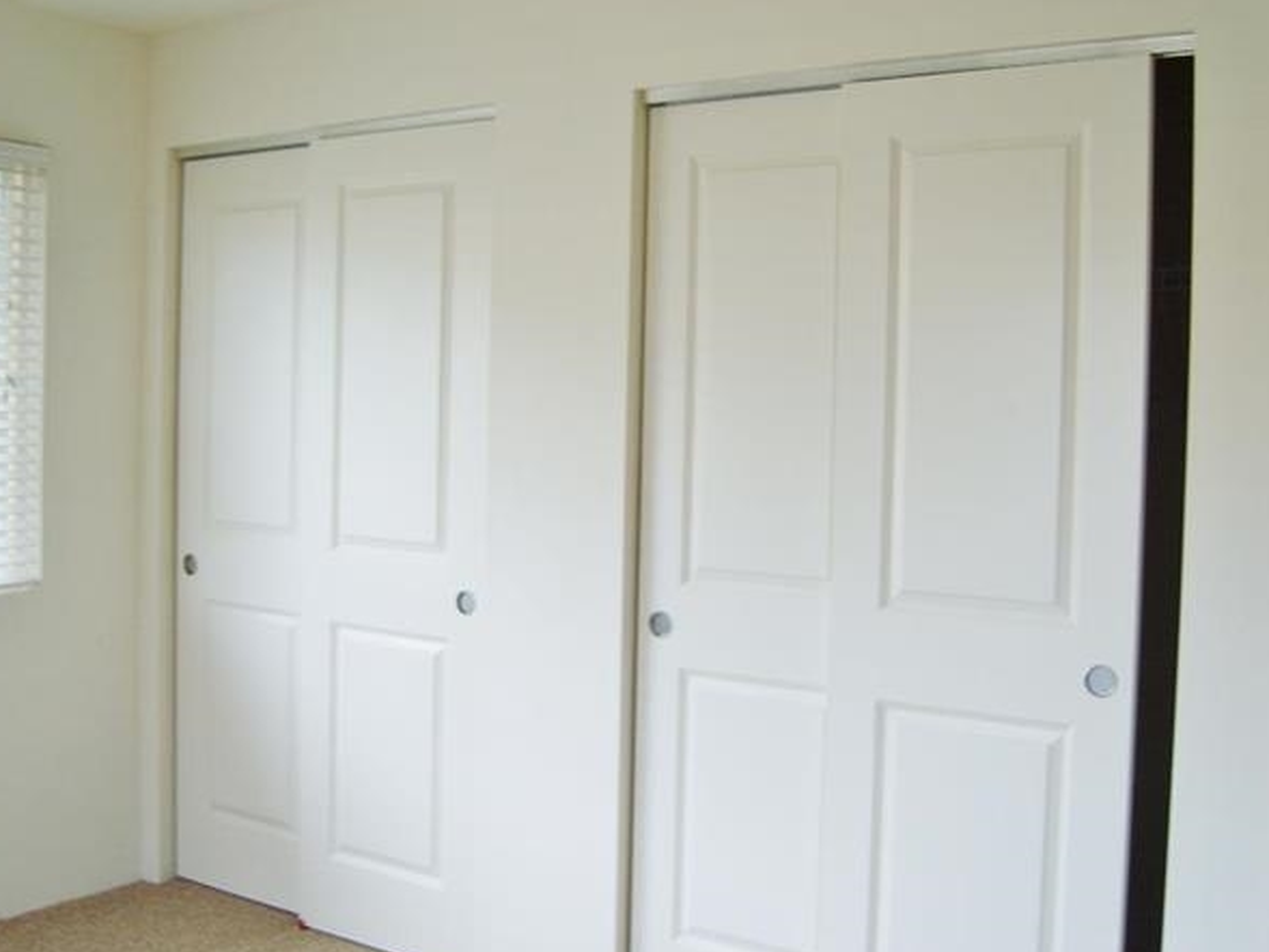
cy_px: 461
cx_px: 664
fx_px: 1393
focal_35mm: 38
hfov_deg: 49.0
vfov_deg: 37.7
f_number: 2.8
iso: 50
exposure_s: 1/45
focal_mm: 7.4
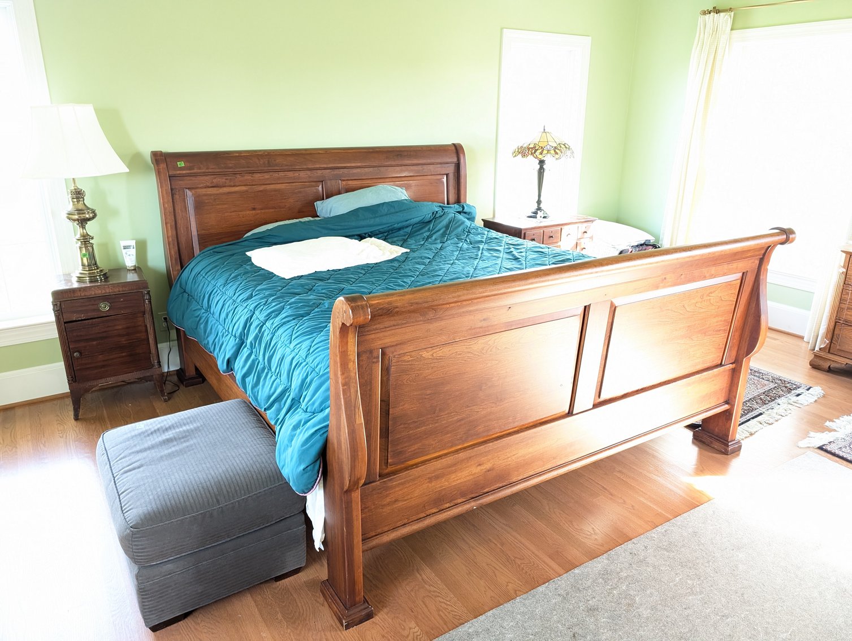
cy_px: 320
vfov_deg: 56.9
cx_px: 426
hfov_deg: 71.5
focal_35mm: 24
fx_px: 592
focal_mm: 6.9
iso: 1005
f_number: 1.68
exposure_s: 1/60
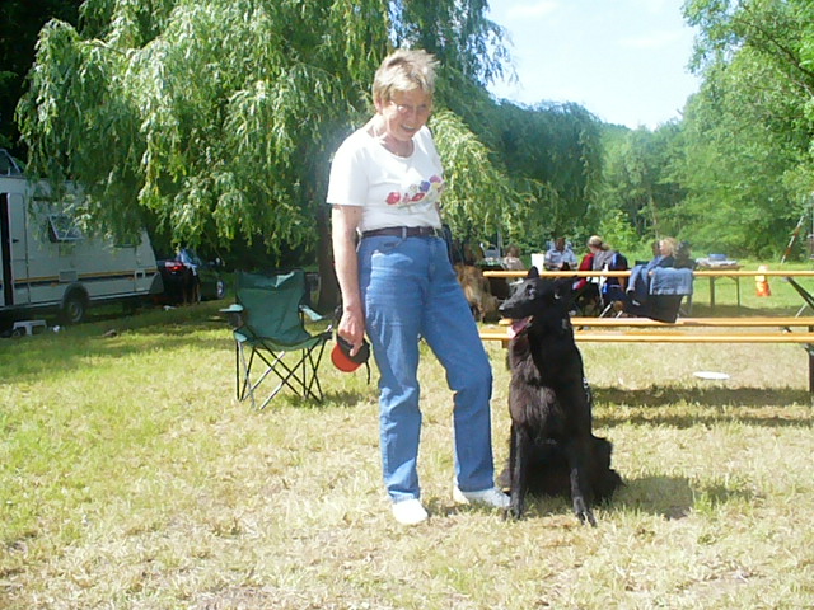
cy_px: 305
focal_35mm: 37
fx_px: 870
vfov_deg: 38.7
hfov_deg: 50.1
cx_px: 407
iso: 800
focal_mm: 6.1
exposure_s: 1/1600
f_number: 5.6
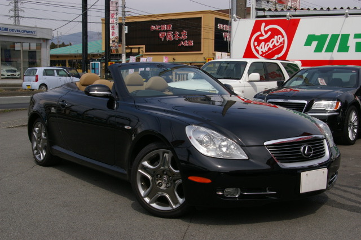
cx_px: 180
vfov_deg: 28.9
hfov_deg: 42.3
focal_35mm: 46
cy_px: 120
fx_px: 466
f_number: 8
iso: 200
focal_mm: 31
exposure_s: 1/350
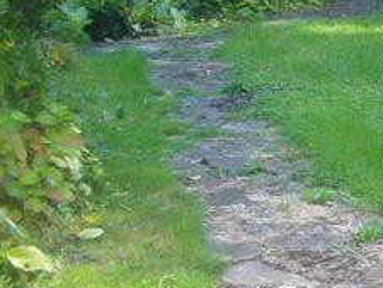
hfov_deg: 12.2
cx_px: 434
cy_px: 189
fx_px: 1760
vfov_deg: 9.3
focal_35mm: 159
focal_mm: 5.8
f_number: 2.8
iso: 100
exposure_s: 1/100
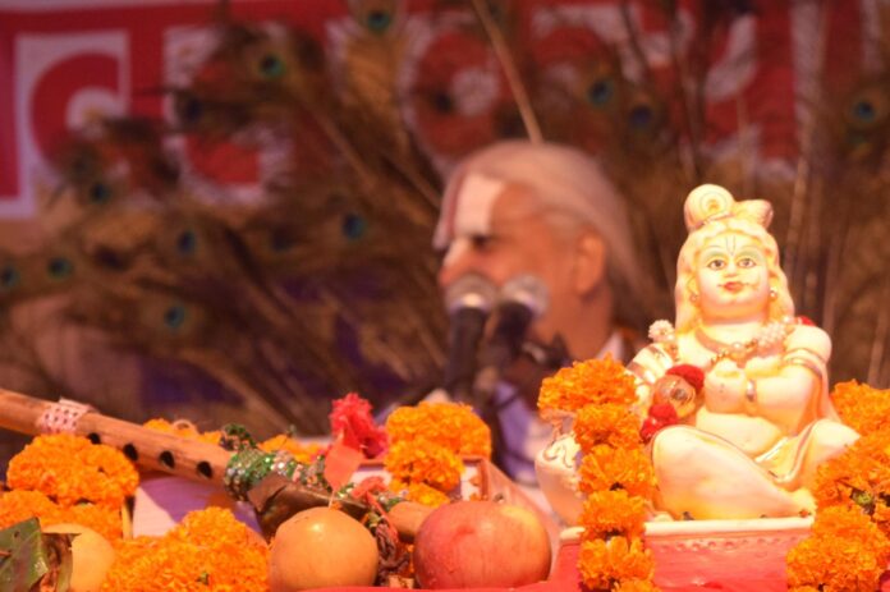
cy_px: 296
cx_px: 445
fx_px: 2038
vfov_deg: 16.5
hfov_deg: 24.6
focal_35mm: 82
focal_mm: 55
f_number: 6.3
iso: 1600
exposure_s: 1/160
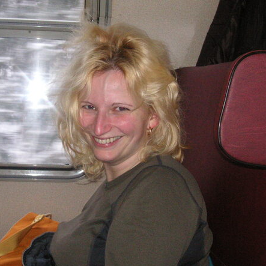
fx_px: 513
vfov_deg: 29.0
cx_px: 75
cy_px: 113
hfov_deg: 28.7
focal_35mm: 59
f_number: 2.8
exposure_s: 1/45
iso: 160
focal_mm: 6.1
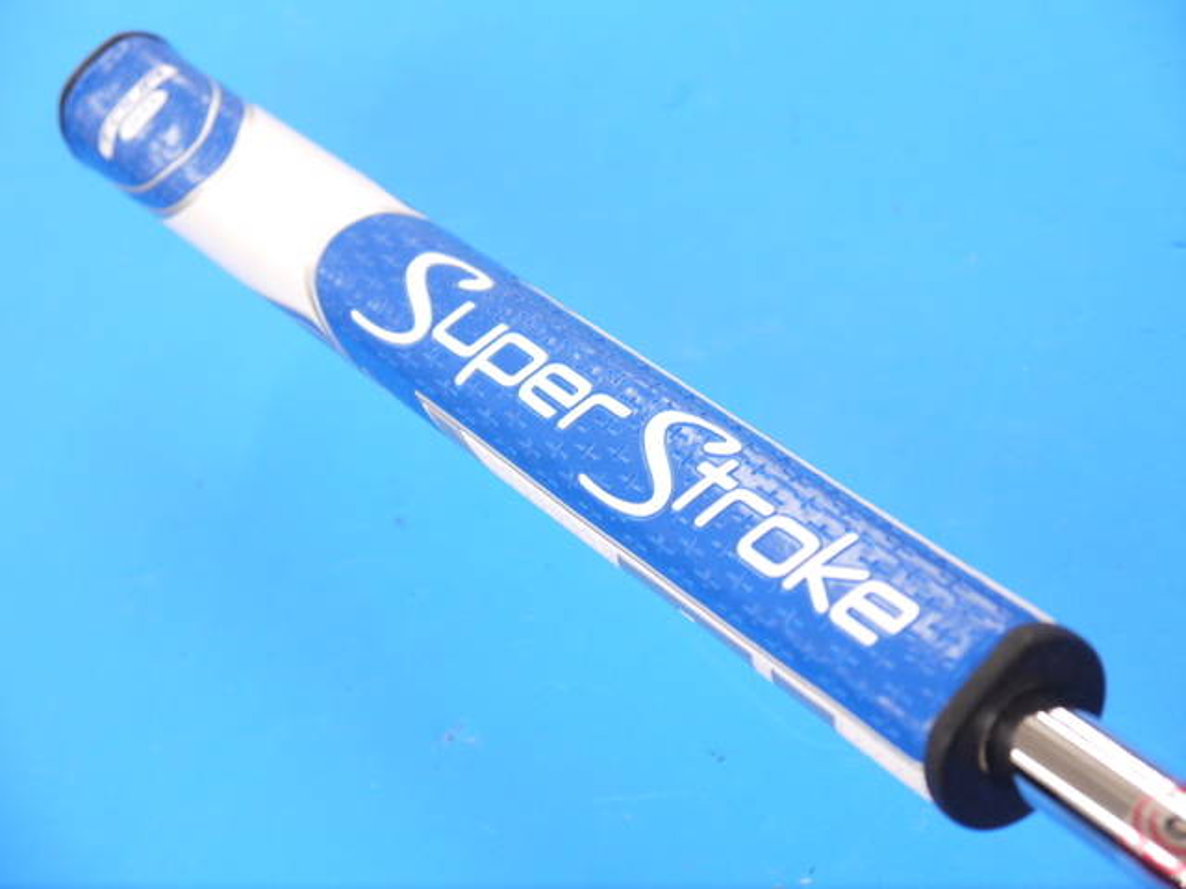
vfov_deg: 17.6
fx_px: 2878
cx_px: 593
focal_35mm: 84
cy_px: 444
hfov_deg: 23.3
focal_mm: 42
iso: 800
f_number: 5.6
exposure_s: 1/80
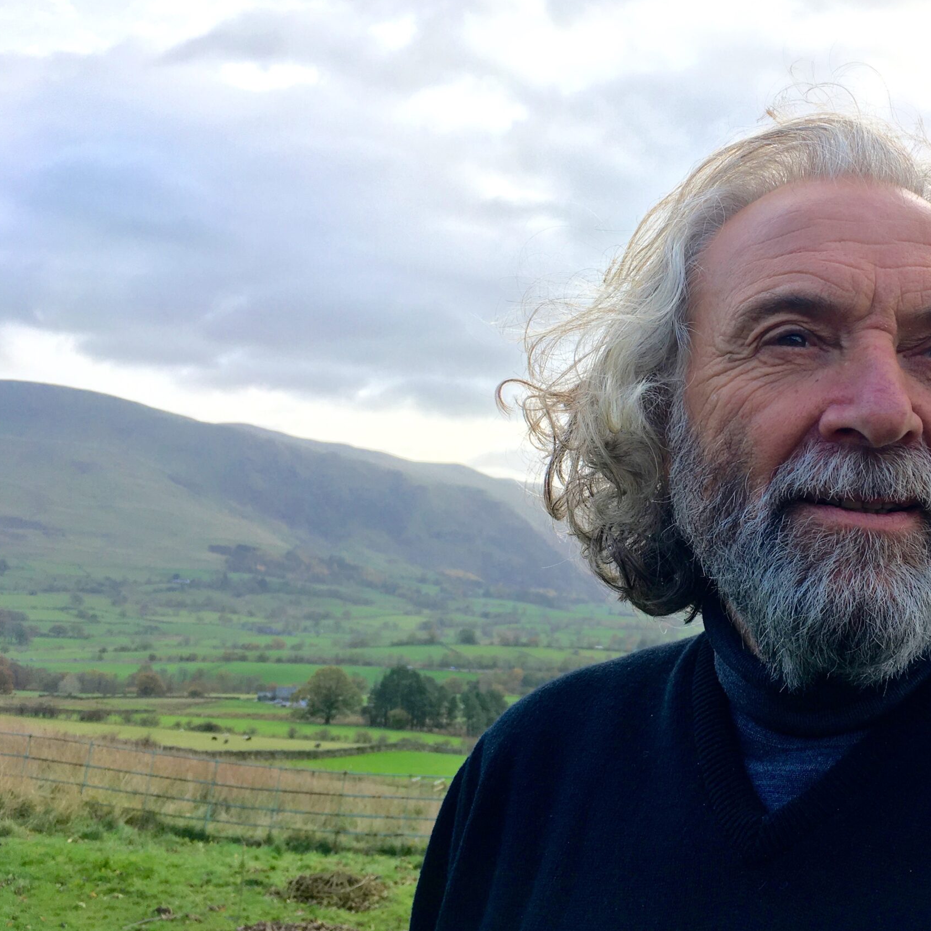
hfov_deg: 41.5
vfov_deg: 42.8
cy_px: 419
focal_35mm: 39
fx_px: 1187
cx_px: 703
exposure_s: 1/472
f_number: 2.2
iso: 25
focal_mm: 4.15
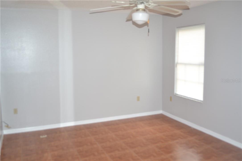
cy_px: 80
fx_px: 222
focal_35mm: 33
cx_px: 121
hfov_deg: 57.2
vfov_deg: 40.0
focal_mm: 22
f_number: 4
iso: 200
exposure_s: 1/125
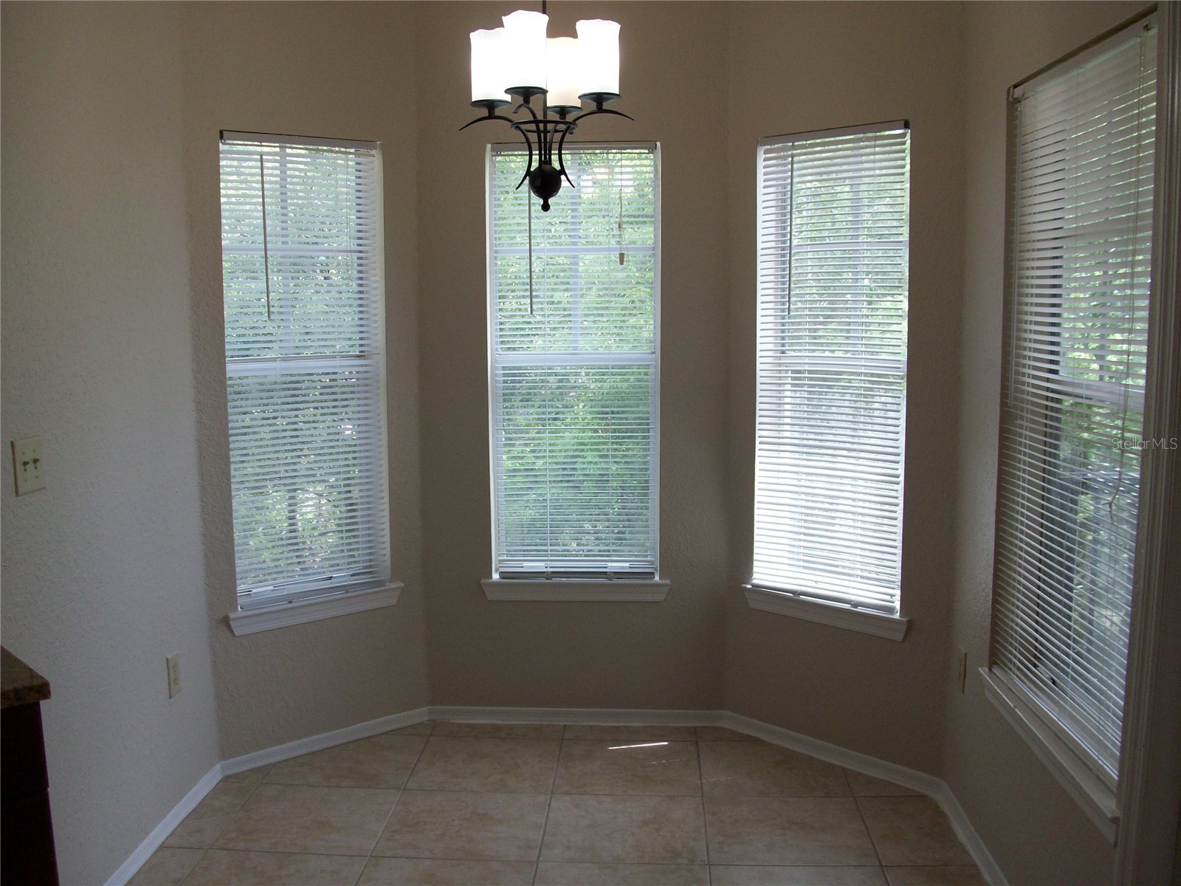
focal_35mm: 34
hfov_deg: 54.0
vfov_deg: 41.8
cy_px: 443
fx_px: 1160
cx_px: 590
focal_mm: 5.7
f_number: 2.8
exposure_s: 1/95.4
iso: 64
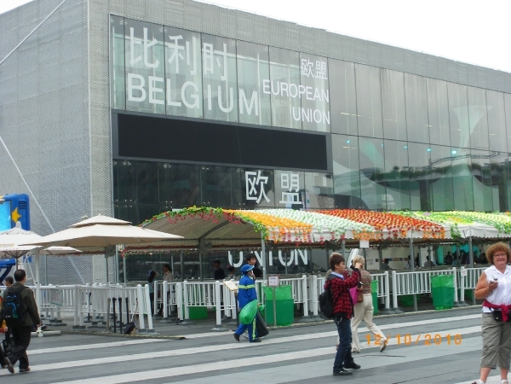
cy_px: 192
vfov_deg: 23.7
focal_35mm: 62
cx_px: 256
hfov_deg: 31.2
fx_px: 915
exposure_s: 1/60
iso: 80
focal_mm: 11.1
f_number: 4.6
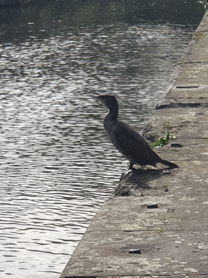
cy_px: 139
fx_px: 417
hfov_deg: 28.0
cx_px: 104
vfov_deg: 36.8
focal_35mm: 52
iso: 100
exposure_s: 1/569
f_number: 2.4
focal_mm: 6
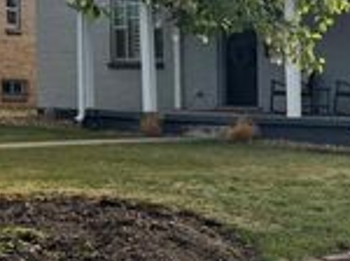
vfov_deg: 15.4
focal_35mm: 95
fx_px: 959
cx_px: 422
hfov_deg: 19.5
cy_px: 216
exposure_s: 1/3953
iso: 100
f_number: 1.78
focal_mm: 6.76
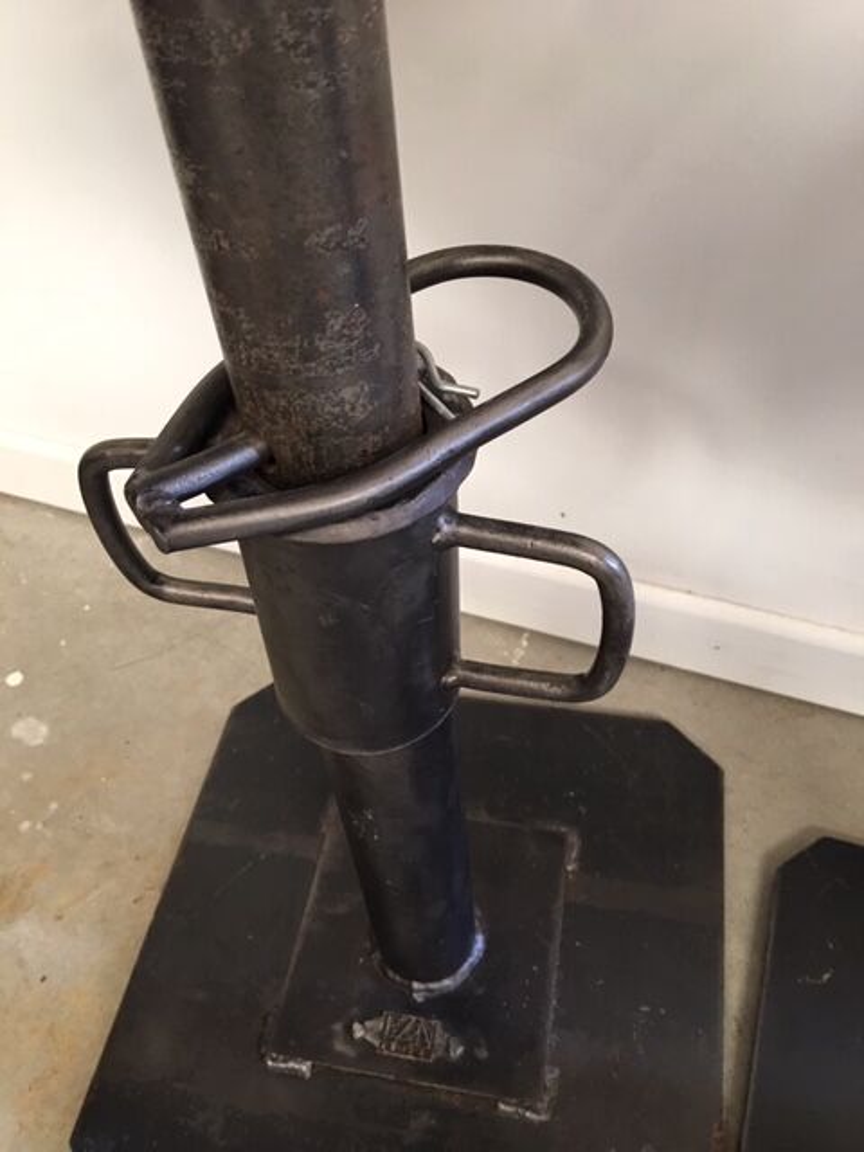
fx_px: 965
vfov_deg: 61.7
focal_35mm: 29
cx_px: 432
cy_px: 576
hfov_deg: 48.2
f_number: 2.2
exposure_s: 1/10
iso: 100
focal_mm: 4.15
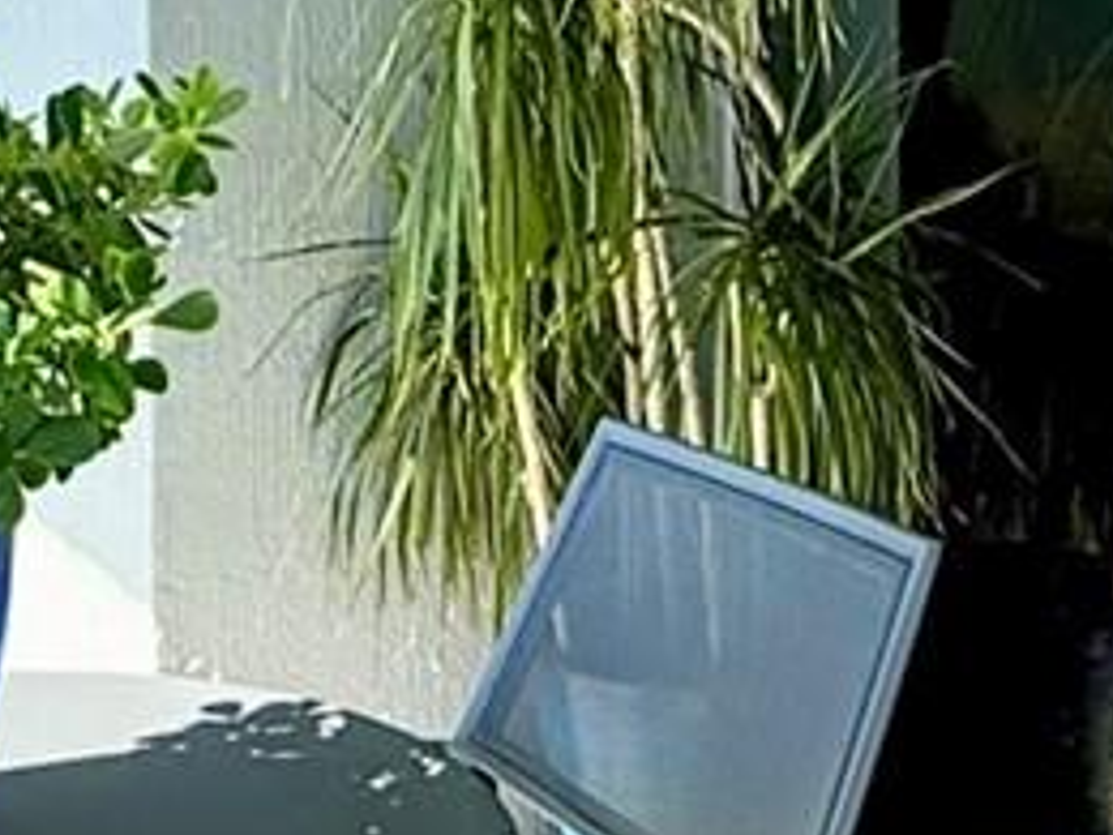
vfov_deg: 15.9
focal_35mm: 86
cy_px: -390
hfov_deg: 22.8
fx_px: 2765
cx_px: 561
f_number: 2.2
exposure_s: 1/664
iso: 50
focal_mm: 2.22
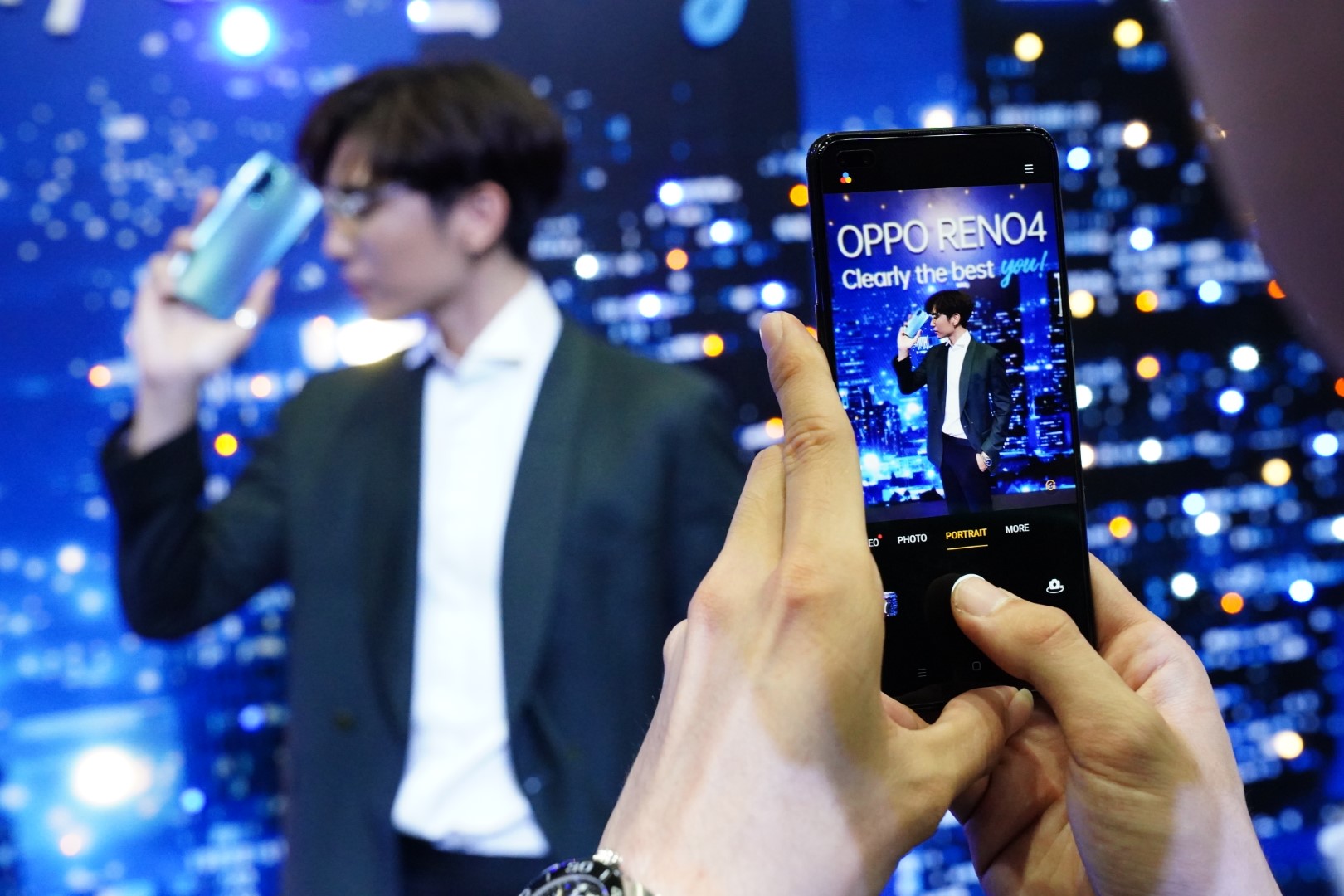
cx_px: 672
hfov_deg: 42.7
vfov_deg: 29.2
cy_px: 448
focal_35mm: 46
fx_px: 1717
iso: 10000
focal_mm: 46
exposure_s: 1/80
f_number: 6.3
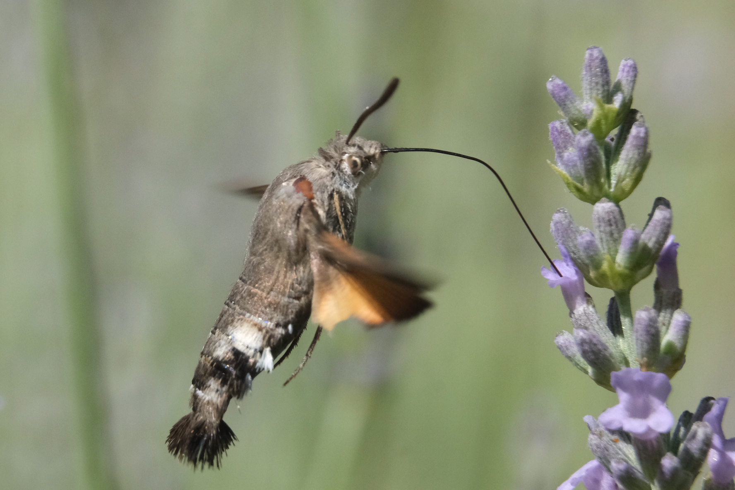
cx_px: 368
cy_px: 245
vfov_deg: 6.8
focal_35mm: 203
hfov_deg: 10.1
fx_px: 4144
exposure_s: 1/2000
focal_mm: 135
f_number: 10
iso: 3200
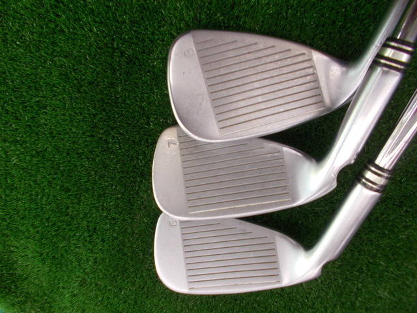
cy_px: 156
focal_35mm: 26
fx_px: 313
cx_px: 208
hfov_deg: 67.3
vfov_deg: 53.1
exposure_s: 1/25
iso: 80
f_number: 3.2
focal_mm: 4.6
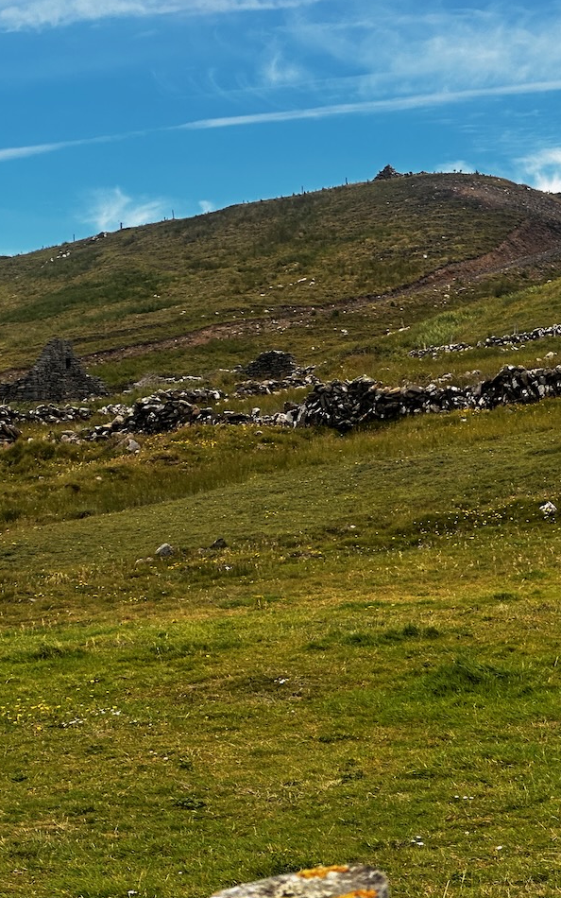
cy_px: 449
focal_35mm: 110
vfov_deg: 18.9
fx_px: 2690
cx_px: 579
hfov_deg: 11.8
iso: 32
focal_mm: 9
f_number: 2.8
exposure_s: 1/637
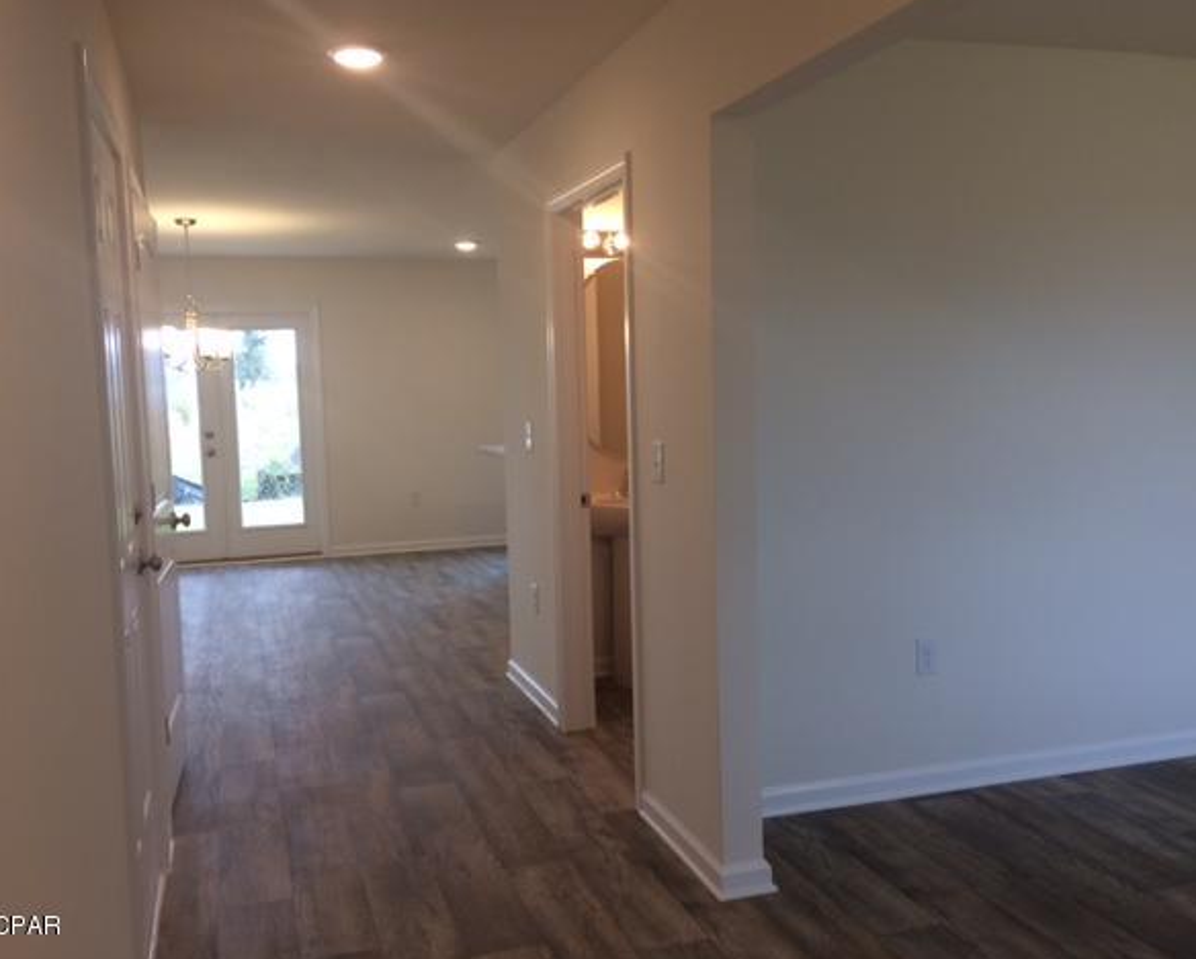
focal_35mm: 31
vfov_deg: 47.2
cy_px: 475
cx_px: 553
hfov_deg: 57.1
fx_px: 1098
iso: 40
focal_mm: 4.15
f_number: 2.2
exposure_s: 1/40
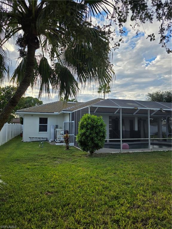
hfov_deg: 58.9
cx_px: 86
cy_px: 114
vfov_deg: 73.9
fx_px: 152
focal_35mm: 23
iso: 80
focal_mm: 6.3
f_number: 1.7
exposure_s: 1/5296
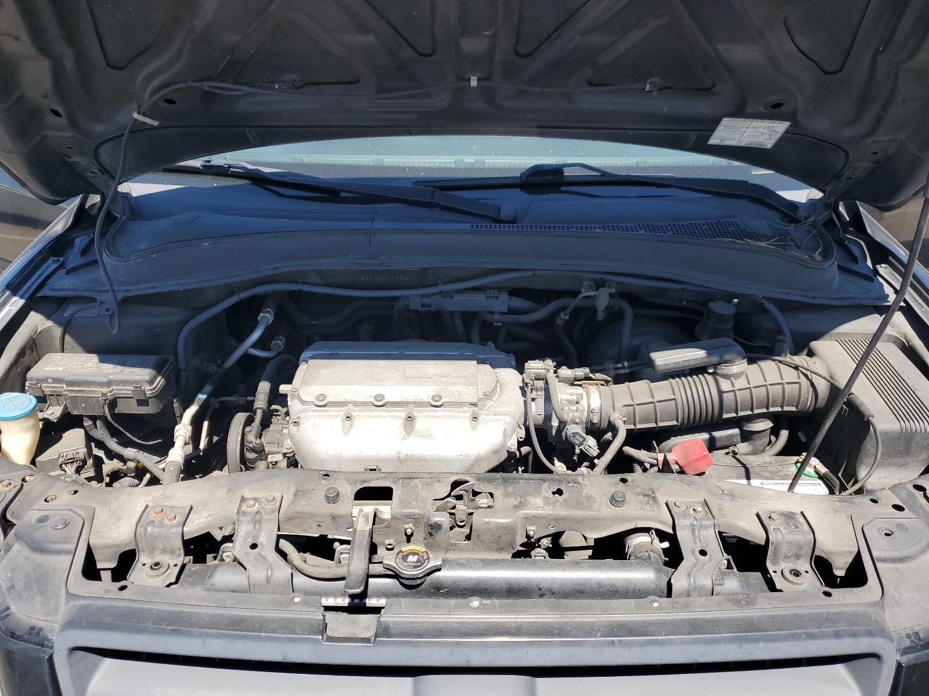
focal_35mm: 26
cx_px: 464
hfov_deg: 67.3
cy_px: 348
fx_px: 698
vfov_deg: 53.1
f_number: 1.5
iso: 50
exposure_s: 1/1111
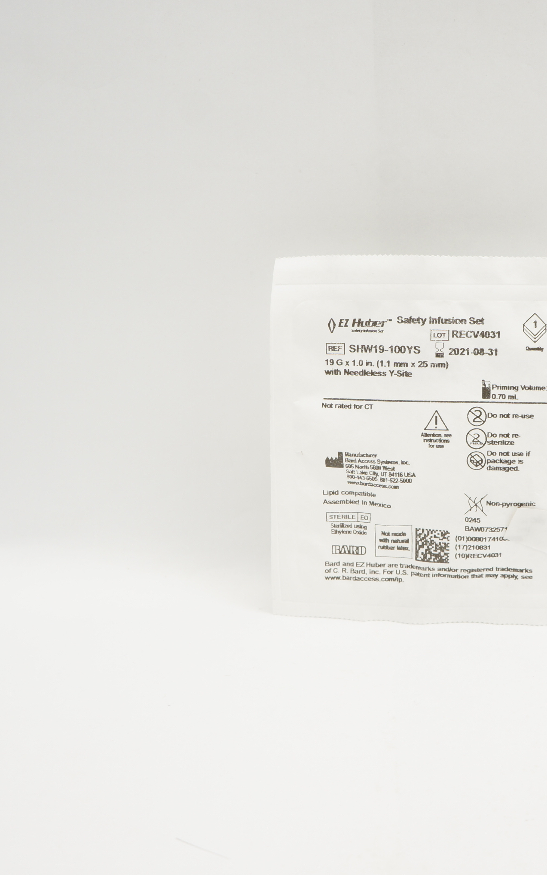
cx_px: 435
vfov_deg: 47.2
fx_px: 1002
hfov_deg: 29.8
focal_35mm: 42
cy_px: 440
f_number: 6.3
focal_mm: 18
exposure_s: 1/30
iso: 200
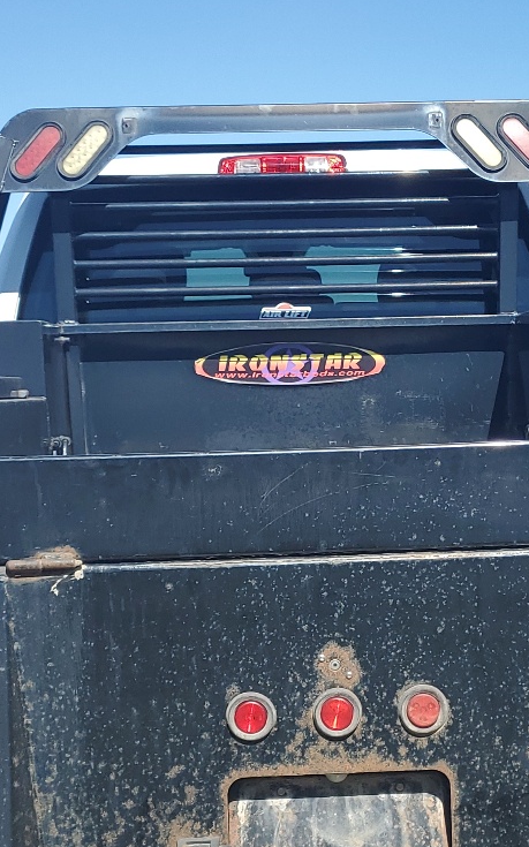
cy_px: 585
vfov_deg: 33.6
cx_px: 350
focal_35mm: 60
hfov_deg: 21.5
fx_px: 1385
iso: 50
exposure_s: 1/2500
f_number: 1.5
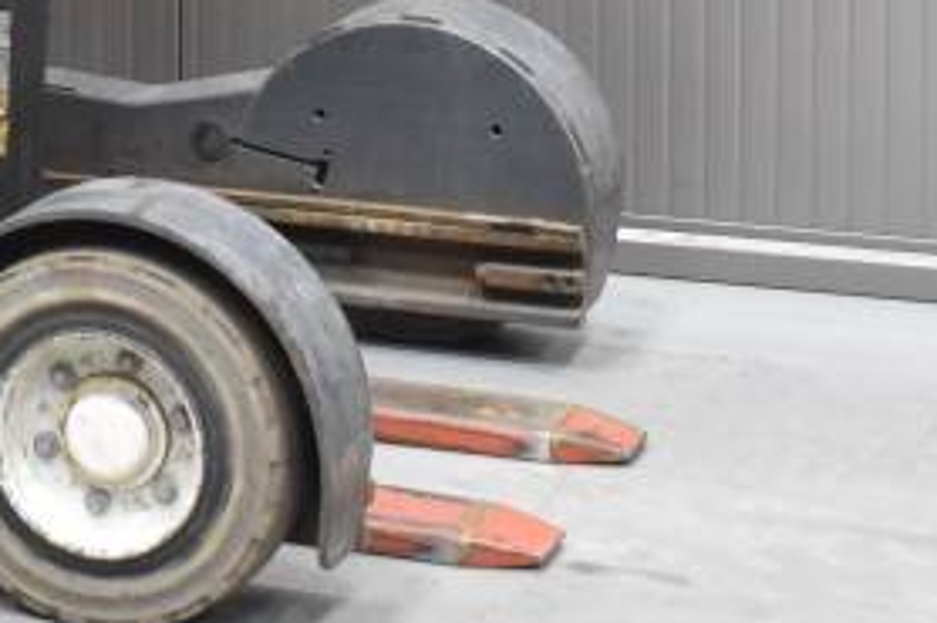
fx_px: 3880
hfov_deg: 13.2
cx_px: -324
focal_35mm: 149
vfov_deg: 8.7
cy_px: -620
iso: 1600
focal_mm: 23
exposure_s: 1/30
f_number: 5
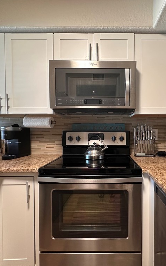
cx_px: 108
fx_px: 145
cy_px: 133
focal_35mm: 20
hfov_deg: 58.6
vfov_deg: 85.1
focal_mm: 2.22
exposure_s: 1/60
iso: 500
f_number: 2.2
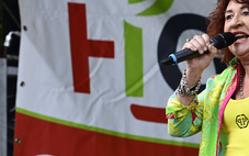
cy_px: 111
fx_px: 1785
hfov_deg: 7.9
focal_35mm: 263
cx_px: 240
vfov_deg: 5.0
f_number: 4
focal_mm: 130
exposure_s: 1/320
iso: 320
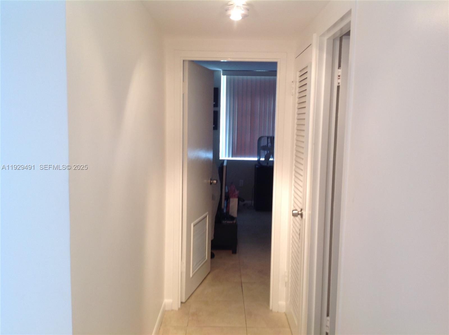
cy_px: 168
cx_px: 224
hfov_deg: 52.7
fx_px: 453
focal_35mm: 35
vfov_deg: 40.6
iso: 50
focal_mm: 4.28
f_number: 2.4
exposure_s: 1/15
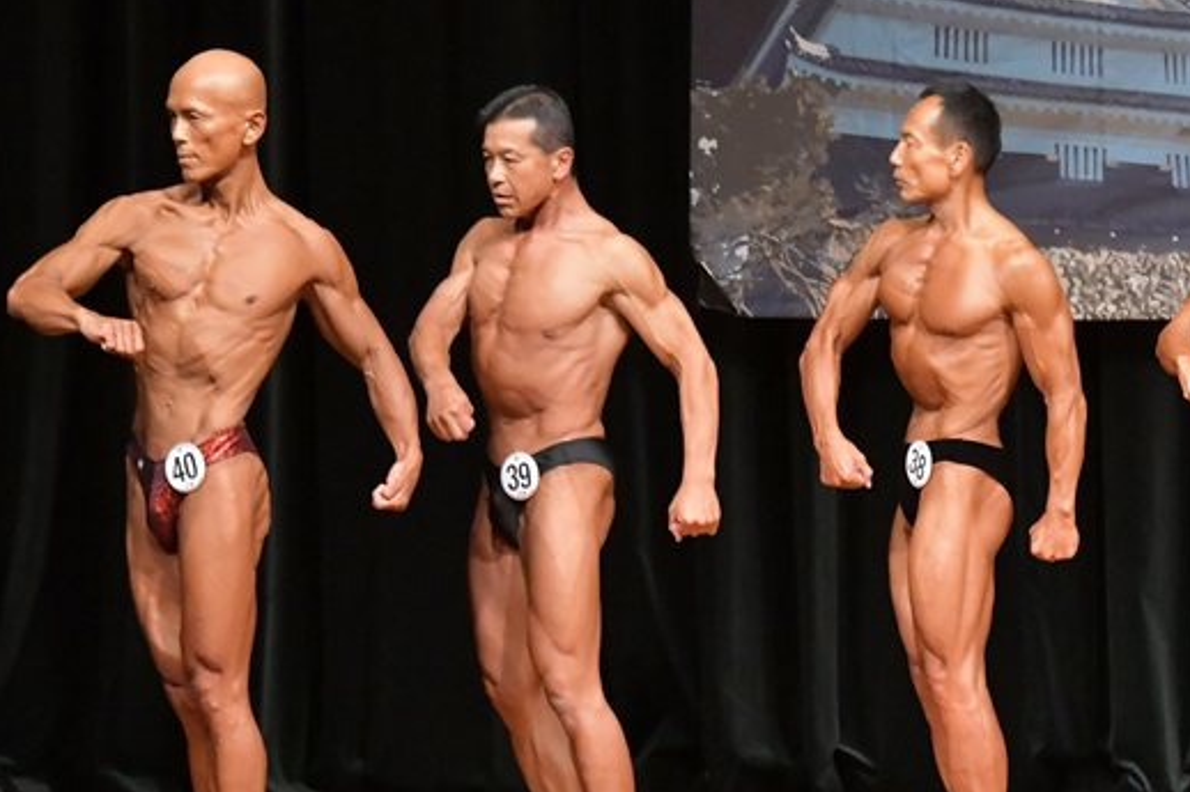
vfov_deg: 3.8
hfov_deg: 5.7
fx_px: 11862
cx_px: 879
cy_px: 505
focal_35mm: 359
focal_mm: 160
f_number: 5.6
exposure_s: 1/400
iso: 10000
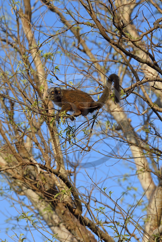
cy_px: 121
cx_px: 81
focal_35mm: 200
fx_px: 1350
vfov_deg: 10.3
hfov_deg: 6.9
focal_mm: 200
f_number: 8
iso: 200
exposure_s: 1/400
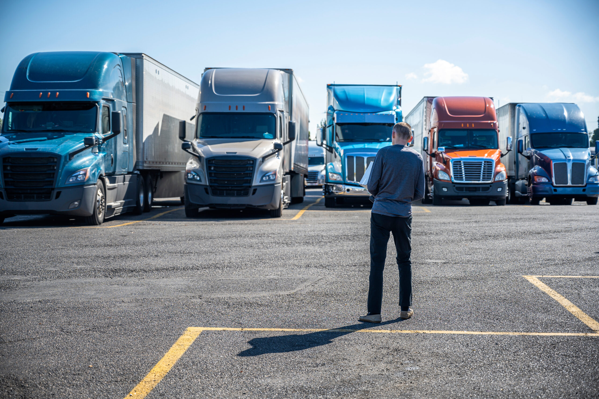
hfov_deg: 28.8
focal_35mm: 70
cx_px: 300
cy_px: 200
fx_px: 1165
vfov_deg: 19.5
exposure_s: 1/1250
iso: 100
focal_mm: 70
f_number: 4
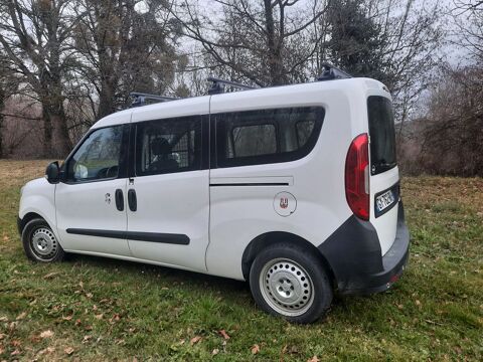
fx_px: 349
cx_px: 242
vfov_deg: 54.9
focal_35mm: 25
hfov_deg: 69.4
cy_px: 181
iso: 32
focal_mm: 4.6
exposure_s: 1/100
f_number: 2
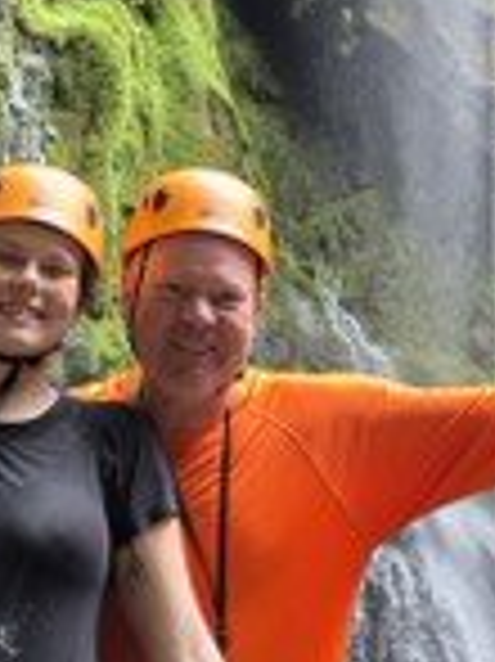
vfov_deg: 19.6
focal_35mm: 100
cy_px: 203
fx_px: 1909
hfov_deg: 14.6
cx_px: 22
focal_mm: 5.4
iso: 200
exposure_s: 1/120
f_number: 1.8
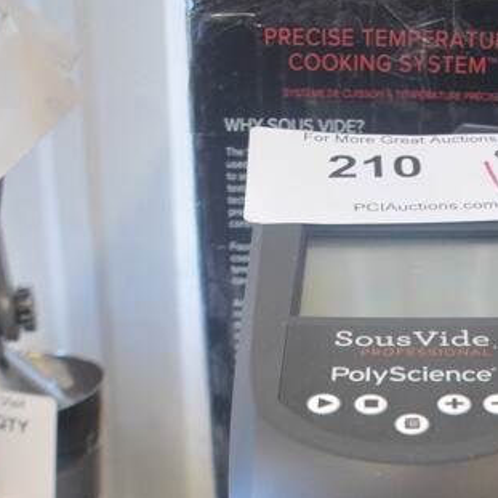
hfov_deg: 22.8
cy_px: 725
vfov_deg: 20.2
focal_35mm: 75
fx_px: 1221
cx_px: 392
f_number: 3.5
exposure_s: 1/125
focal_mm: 20
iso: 1400
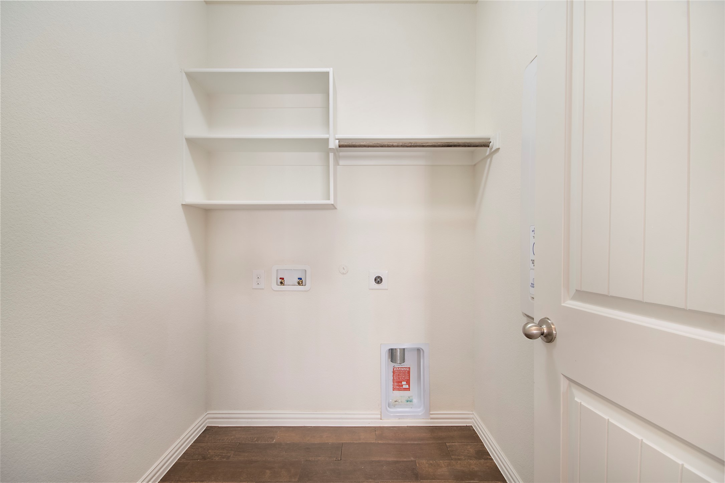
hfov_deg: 100.4
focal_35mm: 15
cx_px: 362
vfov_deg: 77.3
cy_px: 242
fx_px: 302
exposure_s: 1/1.67
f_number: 11
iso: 100
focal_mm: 10
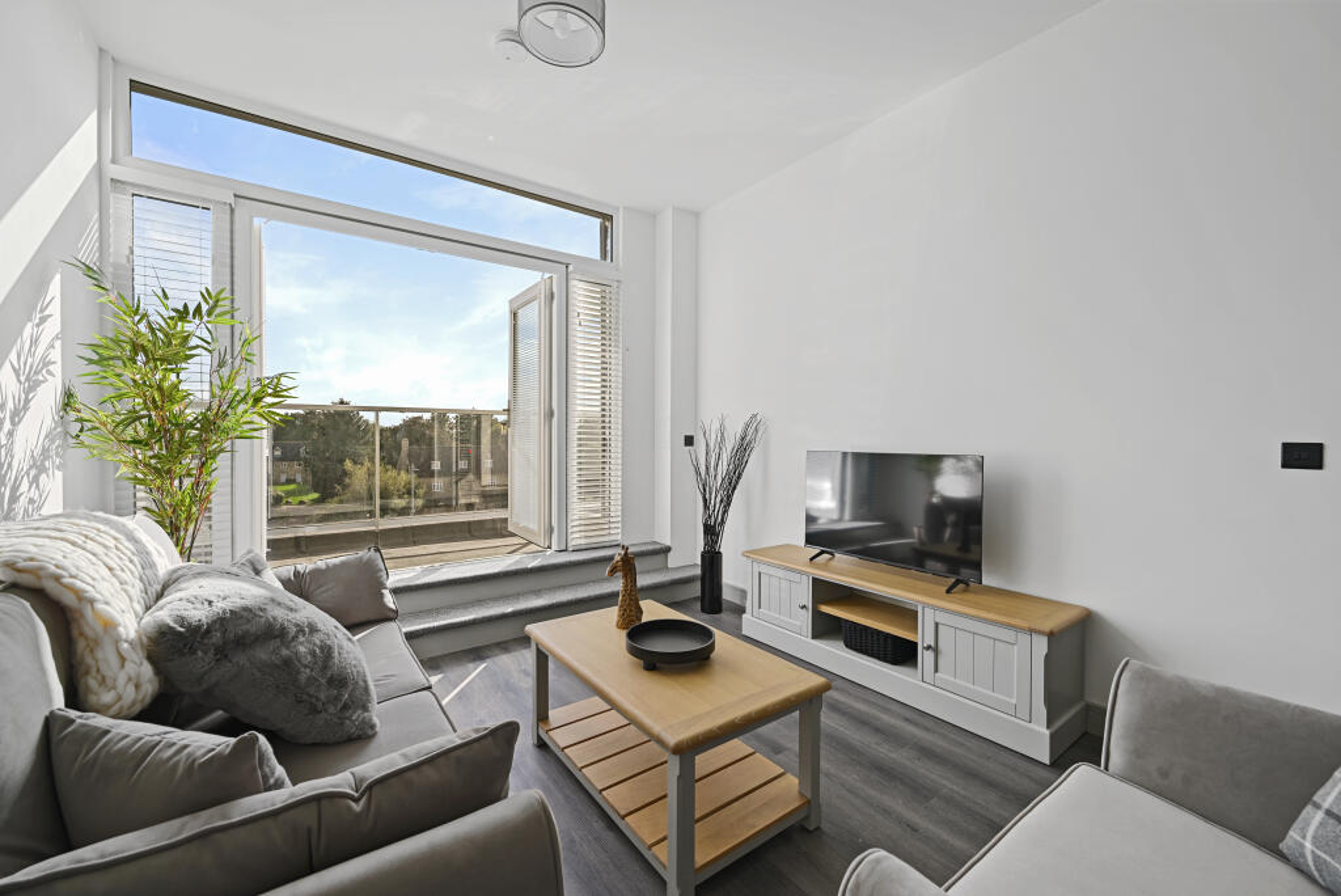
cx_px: 670
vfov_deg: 81.3
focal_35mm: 14
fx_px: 522
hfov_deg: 104.2
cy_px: 448
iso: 100
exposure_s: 1/13
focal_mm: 14
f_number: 7.1
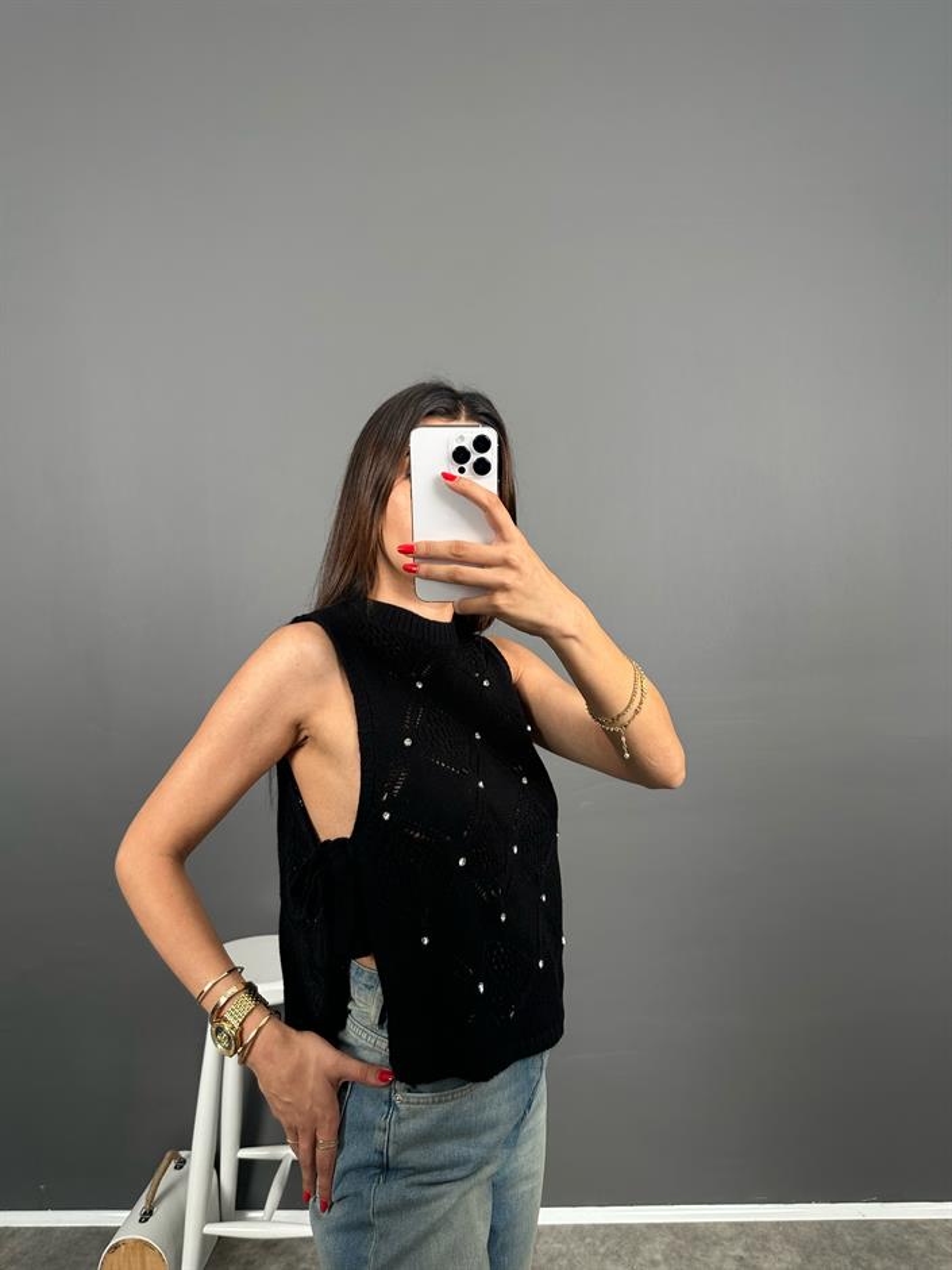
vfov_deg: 71.6
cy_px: 635
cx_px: 476
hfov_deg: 56.8
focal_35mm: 24
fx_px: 880
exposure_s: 1/121
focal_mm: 6.86
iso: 80
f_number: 1.78
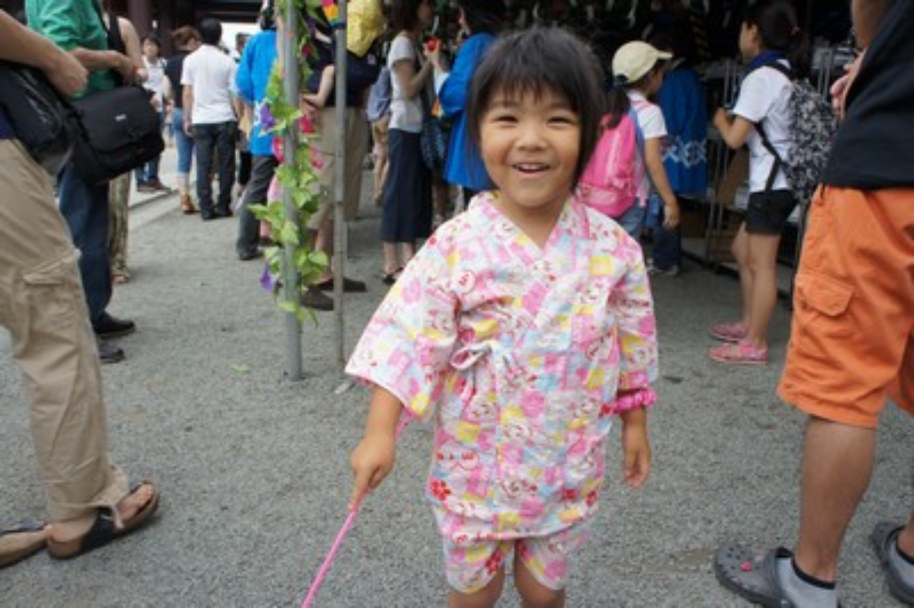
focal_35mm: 27
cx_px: 457
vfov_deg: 47.9
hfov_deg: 67.4
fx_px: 685
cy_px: 304
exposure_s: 1/125
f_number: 7.1
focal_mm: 18
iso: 200
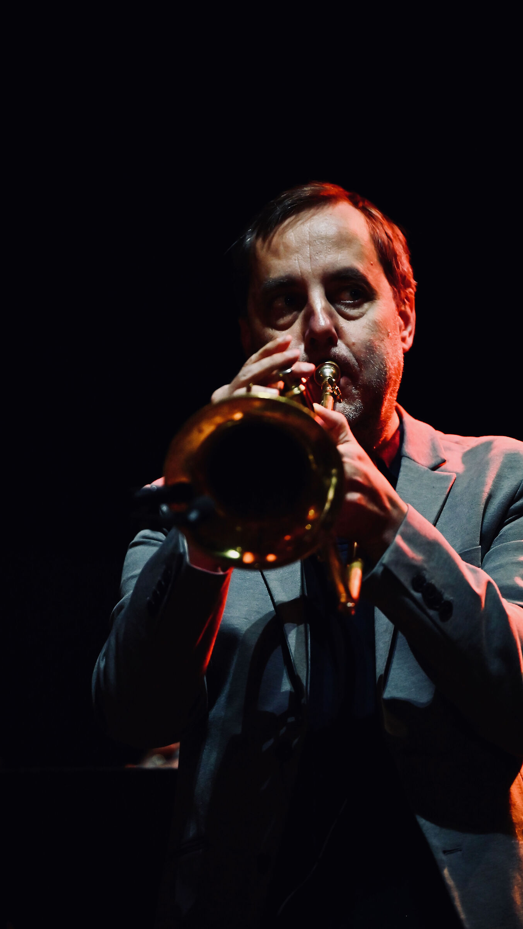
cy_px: 464
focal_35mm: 189
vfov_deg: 11.4
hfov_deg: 6.4
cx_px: 292
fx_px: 4660
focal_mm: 180
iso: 3200
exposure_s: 1/350
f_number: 2.8
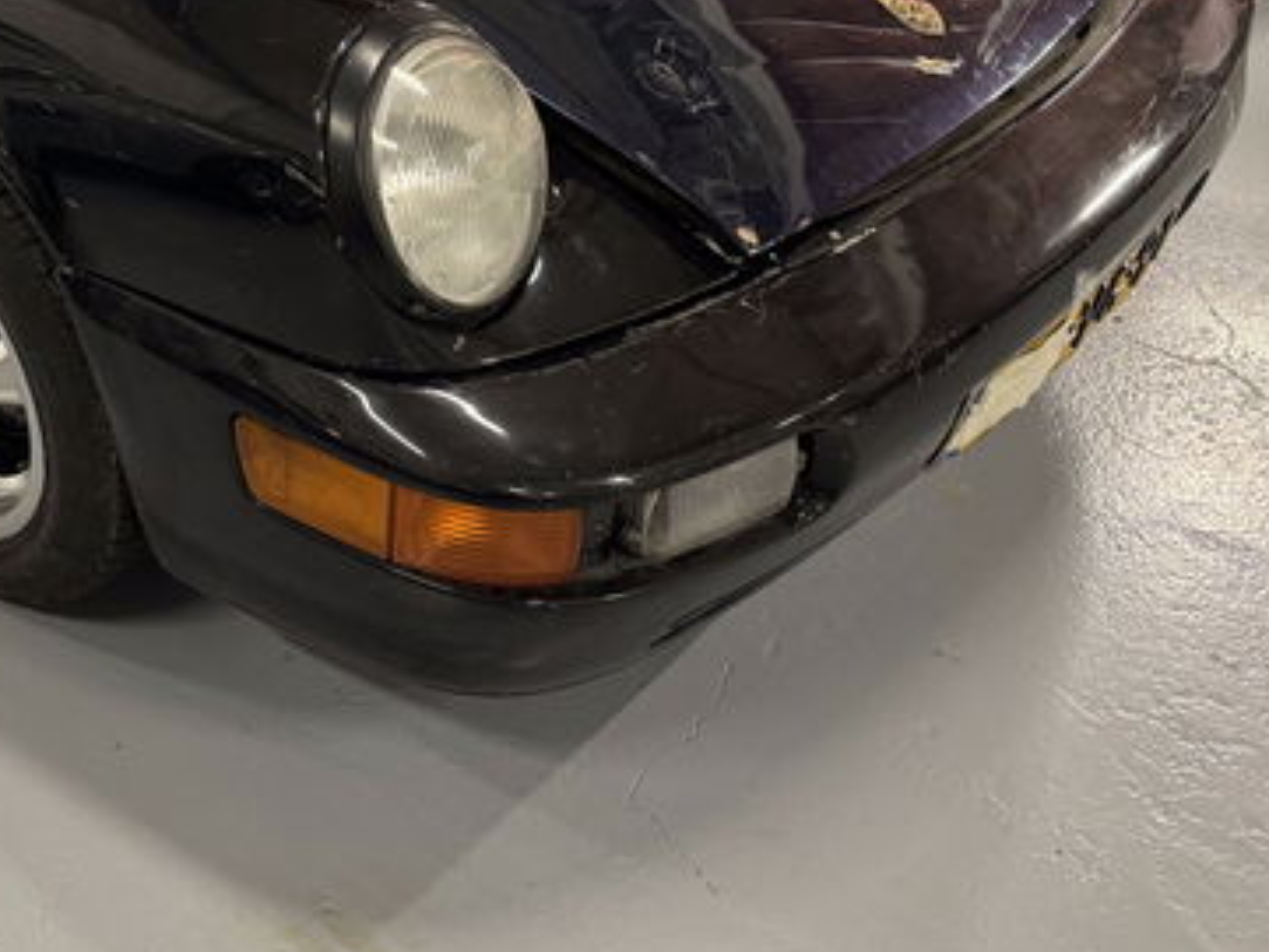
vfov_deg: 27.2
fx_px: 1870
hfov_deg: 35.2
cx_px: 116
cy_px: 39
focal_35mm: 51
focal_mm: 6.76
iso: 500
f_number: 1.78
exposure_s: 1/50
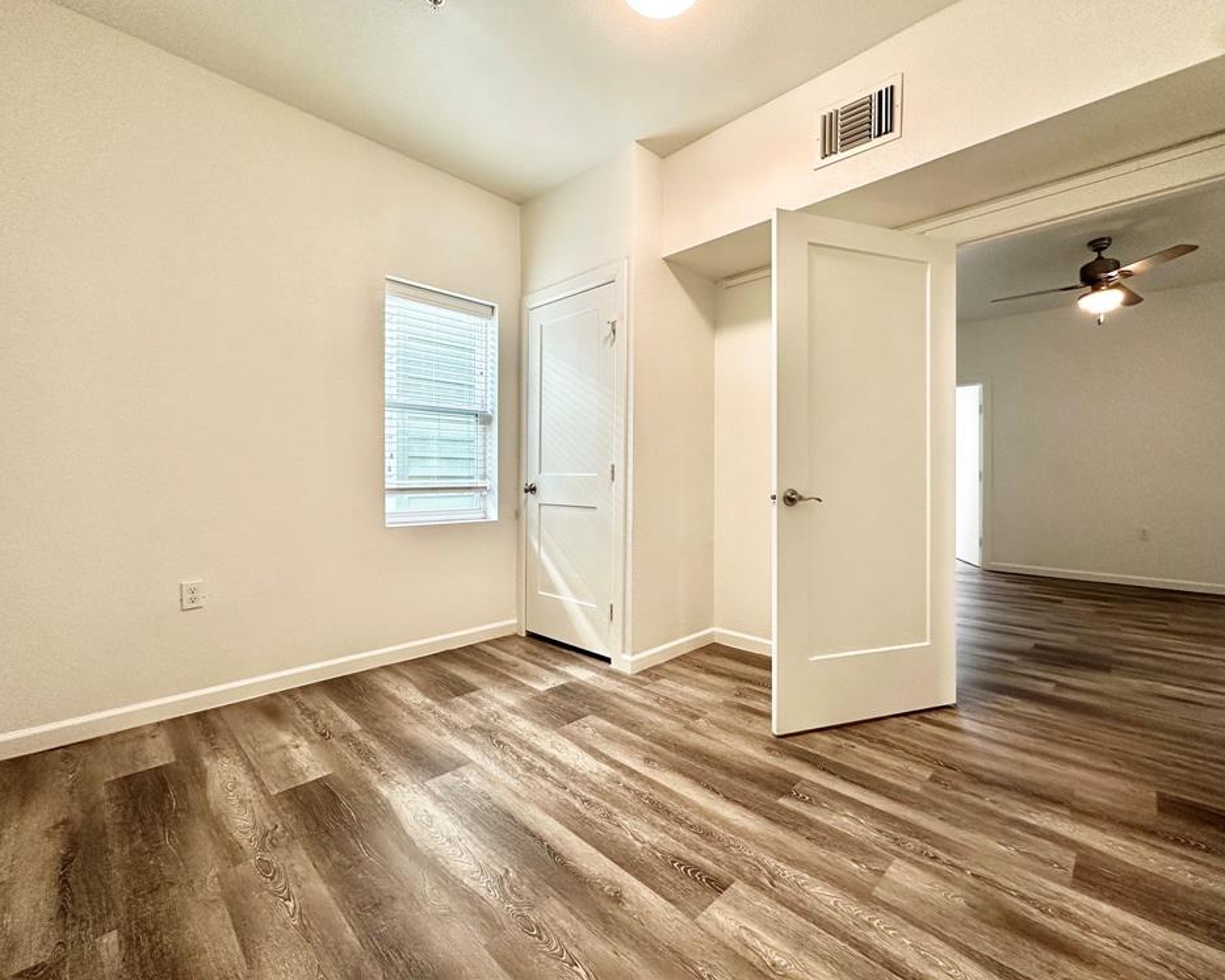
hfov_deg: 96.7
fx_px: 544
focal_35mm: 15
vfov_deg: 84.0
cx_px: 639
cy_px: 477
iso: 160
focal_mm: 2.22
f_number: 2.2
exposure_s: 1/60
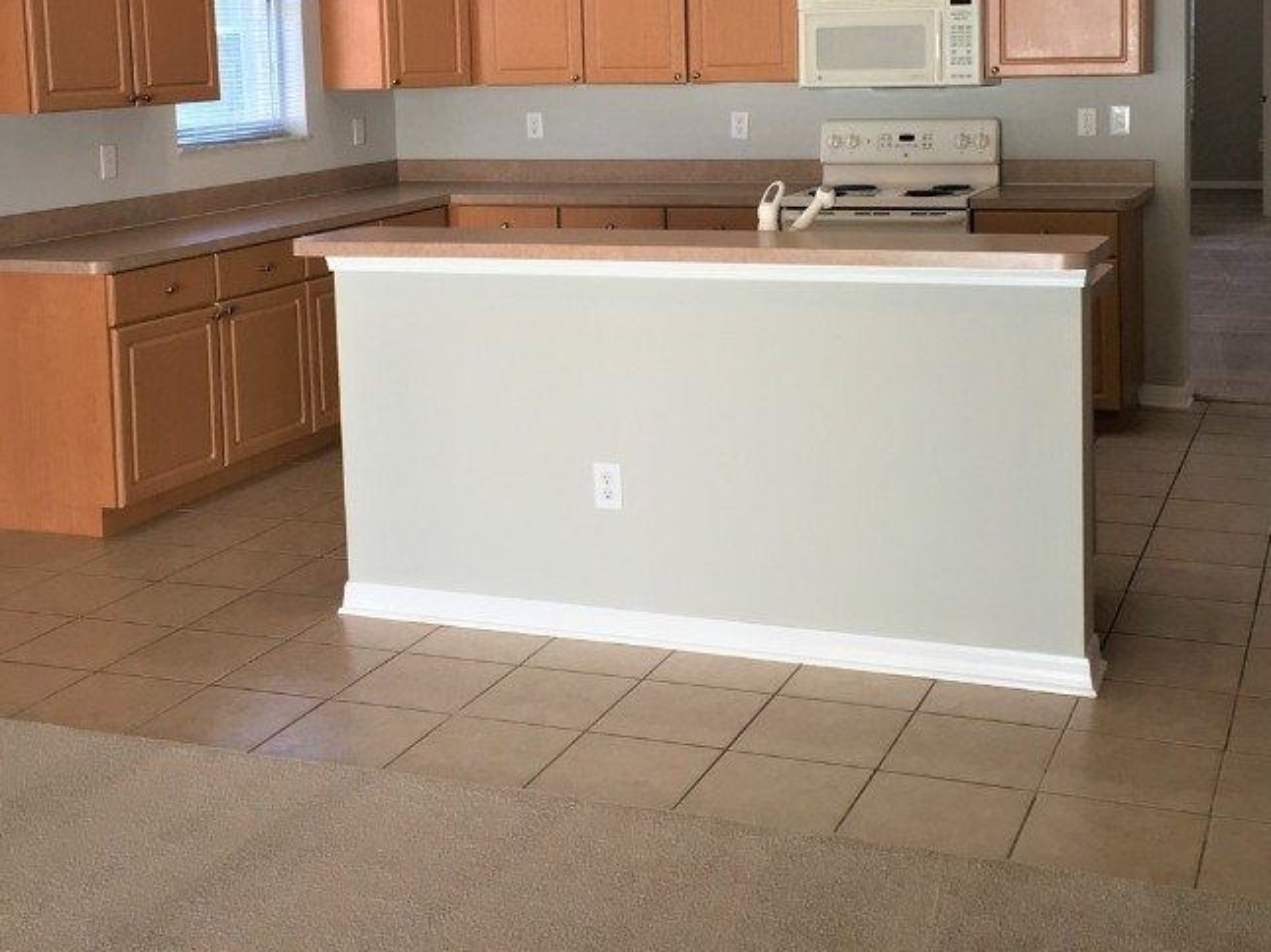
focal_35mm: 46
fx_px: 1688
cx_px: 673
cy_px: 201
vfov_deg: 30.8
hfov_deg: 41.2
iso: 32
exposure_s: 1/60
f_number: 2.2
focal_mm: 4.15
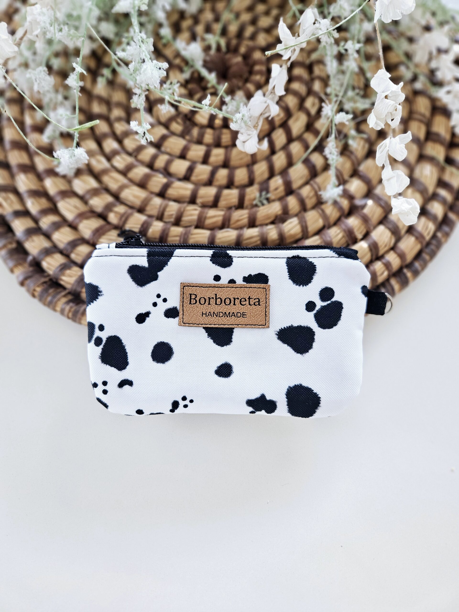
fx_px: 407
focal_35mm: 23
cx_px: 230
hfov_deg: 58.9
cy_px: 306
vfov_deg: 73.9
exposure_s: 1/100
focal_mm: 5.4
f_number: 1.8
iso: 160
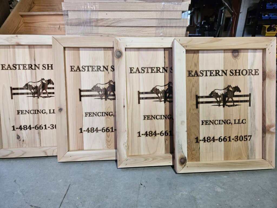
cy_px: 104
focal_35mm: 23
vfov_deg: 58.9
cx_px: 138
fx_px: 184
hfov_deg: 73.9
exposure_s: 1/170
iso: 320
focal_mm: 5.4
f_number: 1.8
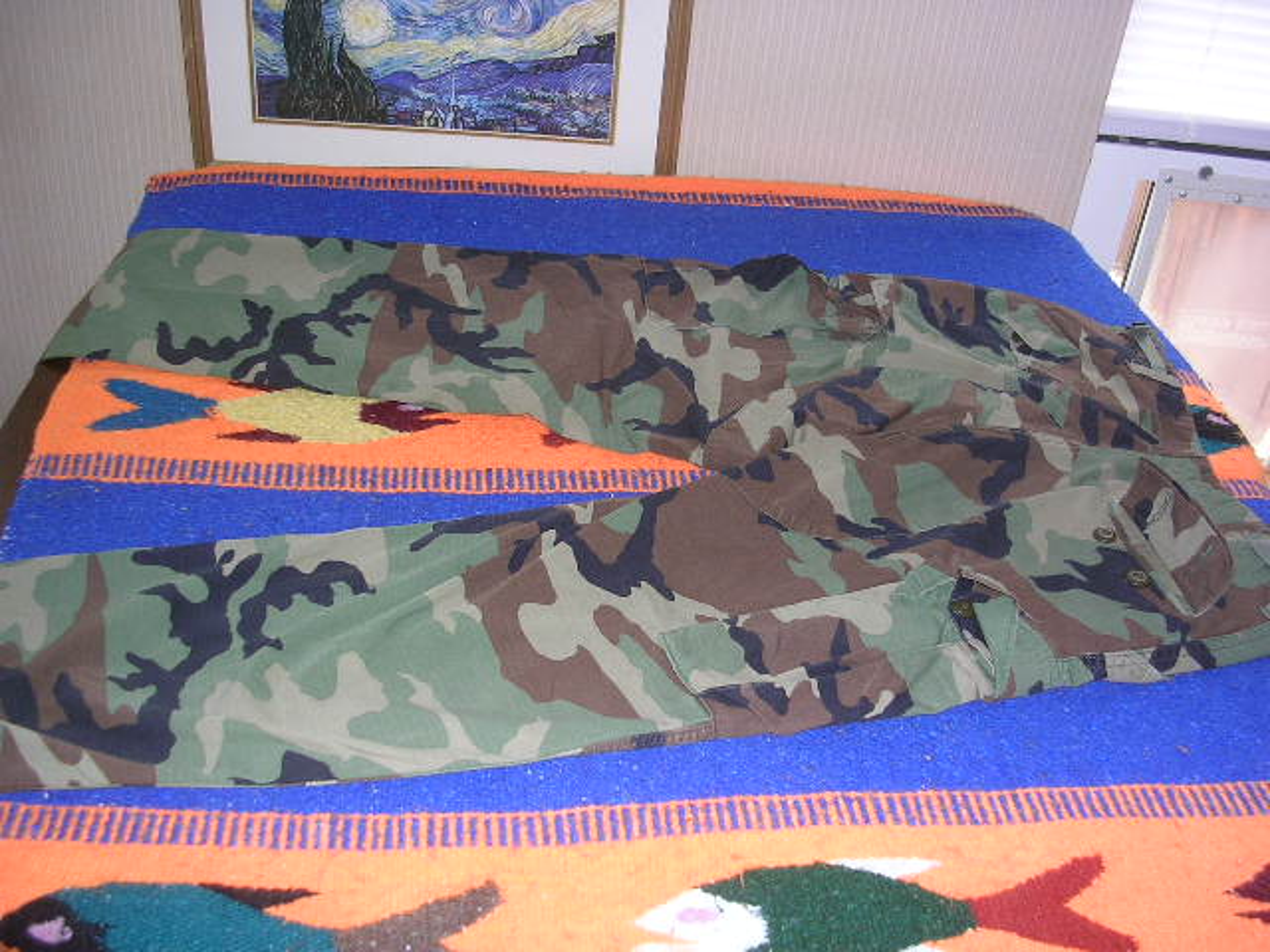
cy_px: 476
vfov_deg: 37.7
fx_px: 1394
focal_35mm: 38
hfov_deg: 49.0
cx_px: 635
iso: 50
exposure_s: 1/60.1
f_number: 2.8
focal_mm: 5.8
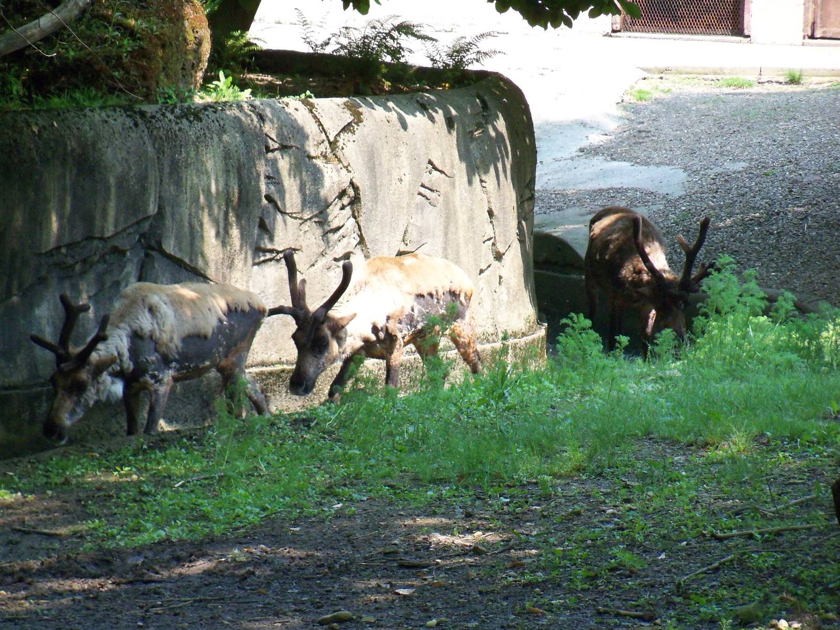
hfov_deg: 8.0
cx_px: 420
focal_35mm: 247
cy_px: 315
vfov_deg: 6.0
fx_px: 5994
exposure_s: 1/500
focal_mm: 43.8
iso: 500
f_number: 4.4
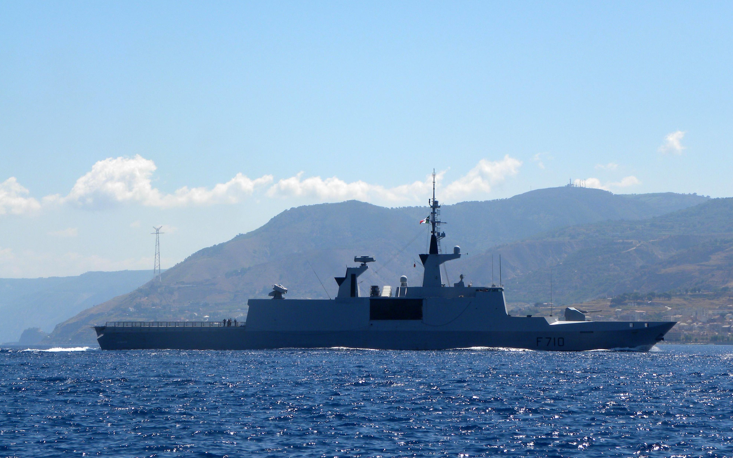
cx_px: 368
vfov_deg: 10.5
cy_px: 199
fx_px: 2497
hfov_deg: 16.7
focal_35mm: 125
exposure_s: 1/330
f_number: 5.6
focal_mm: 20.8
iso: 64
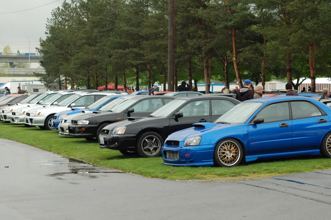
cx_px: 166
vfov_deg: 13.0
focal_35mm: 105
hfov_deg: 19.5
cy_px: 110
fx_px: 965
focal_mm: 70
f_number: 5.6
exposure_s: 1/500
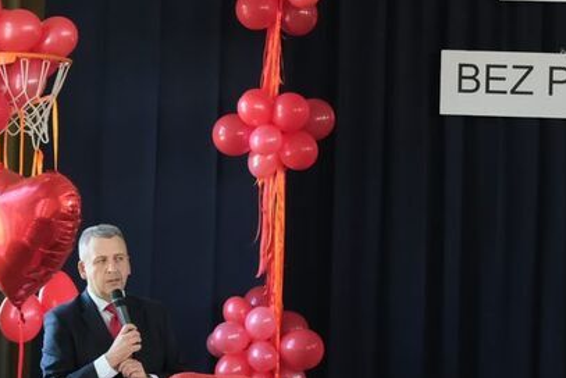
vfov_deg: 10.6
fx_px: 2045
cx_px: 503
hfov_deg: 15.6
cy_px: 247
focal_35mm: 130
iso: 3200
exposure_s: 1/160
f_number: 4
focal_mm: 28.1
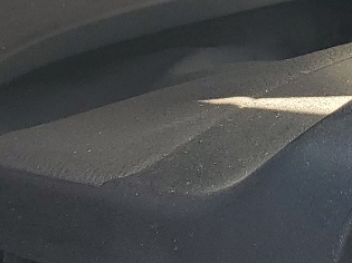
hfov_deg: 14.8
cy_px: 35
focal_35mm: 132
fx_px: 1342
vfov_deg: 11.2
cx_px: 293
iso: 50
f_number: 1.5
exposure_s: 1/185
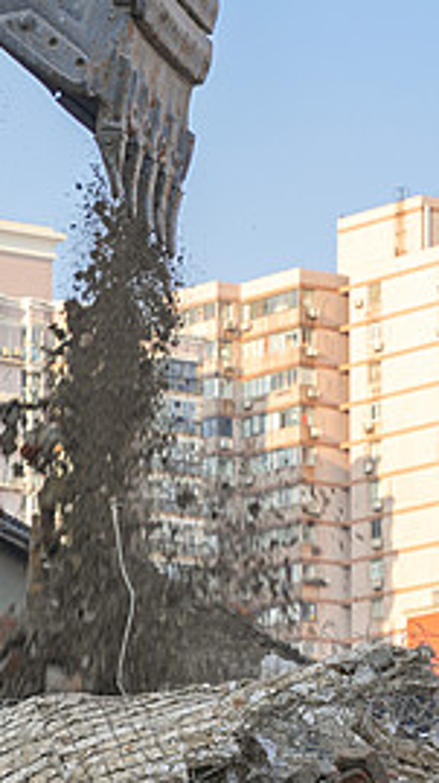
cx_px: -202
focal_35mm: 265
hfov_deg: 4.6
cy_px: 696
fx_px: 5493
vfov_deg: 8.1
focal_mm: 85
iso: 100
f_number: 8
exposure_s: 1/160
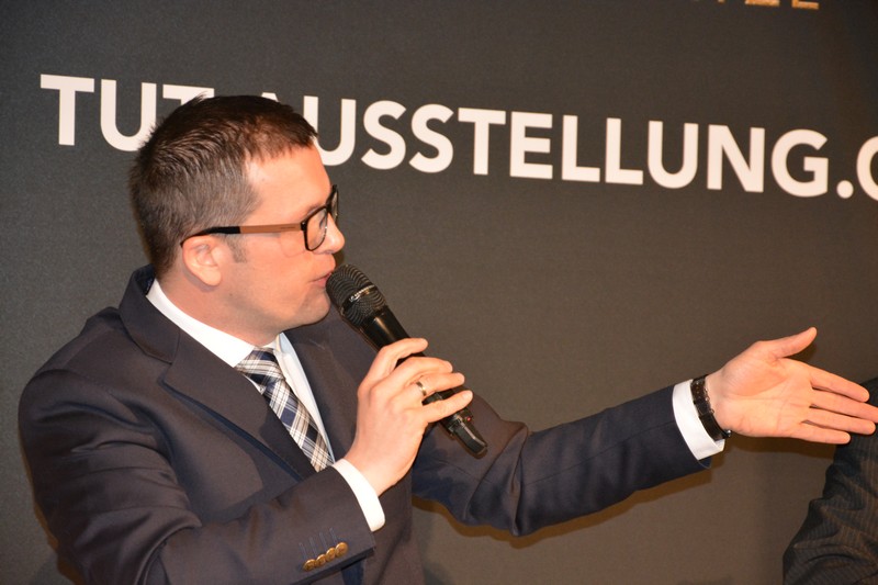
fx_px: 3840
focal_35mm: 158
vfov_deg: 8.7
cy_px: 292
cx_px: 439
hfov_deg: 13.0
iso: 2000
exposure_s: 1/60
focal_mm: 105
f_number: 5.6
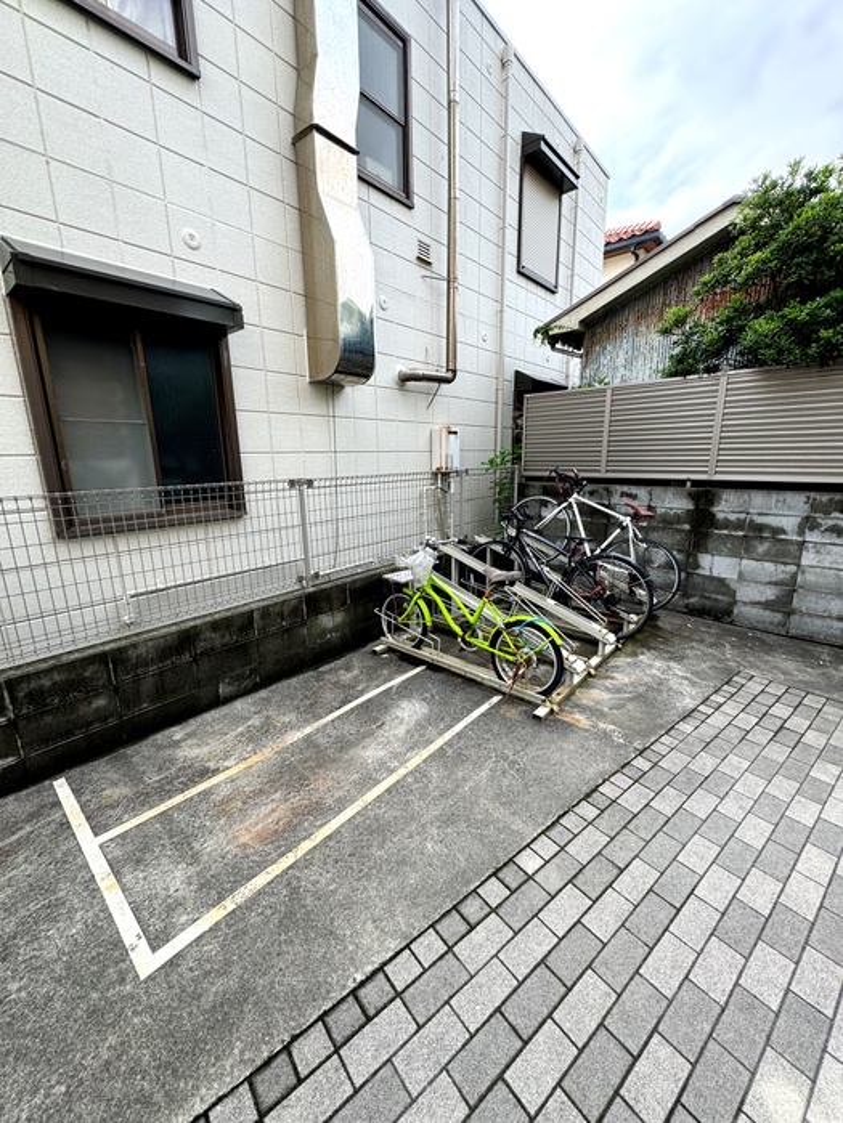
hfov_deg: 85.7
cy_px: 562
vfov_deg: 102.1
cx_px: 422
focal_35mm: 14
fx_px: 455
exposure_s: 1/322
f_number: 2.2
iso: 40
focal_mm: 2.22
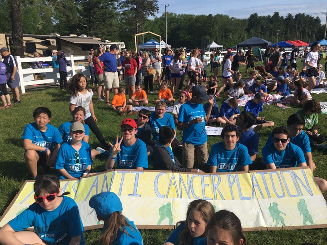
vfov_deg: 48.2
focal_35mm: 29
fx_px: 274
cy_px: 122
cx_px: 164
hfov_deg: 61.7
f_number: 2.2
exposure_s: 1/2079
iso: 25
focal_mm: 4.15
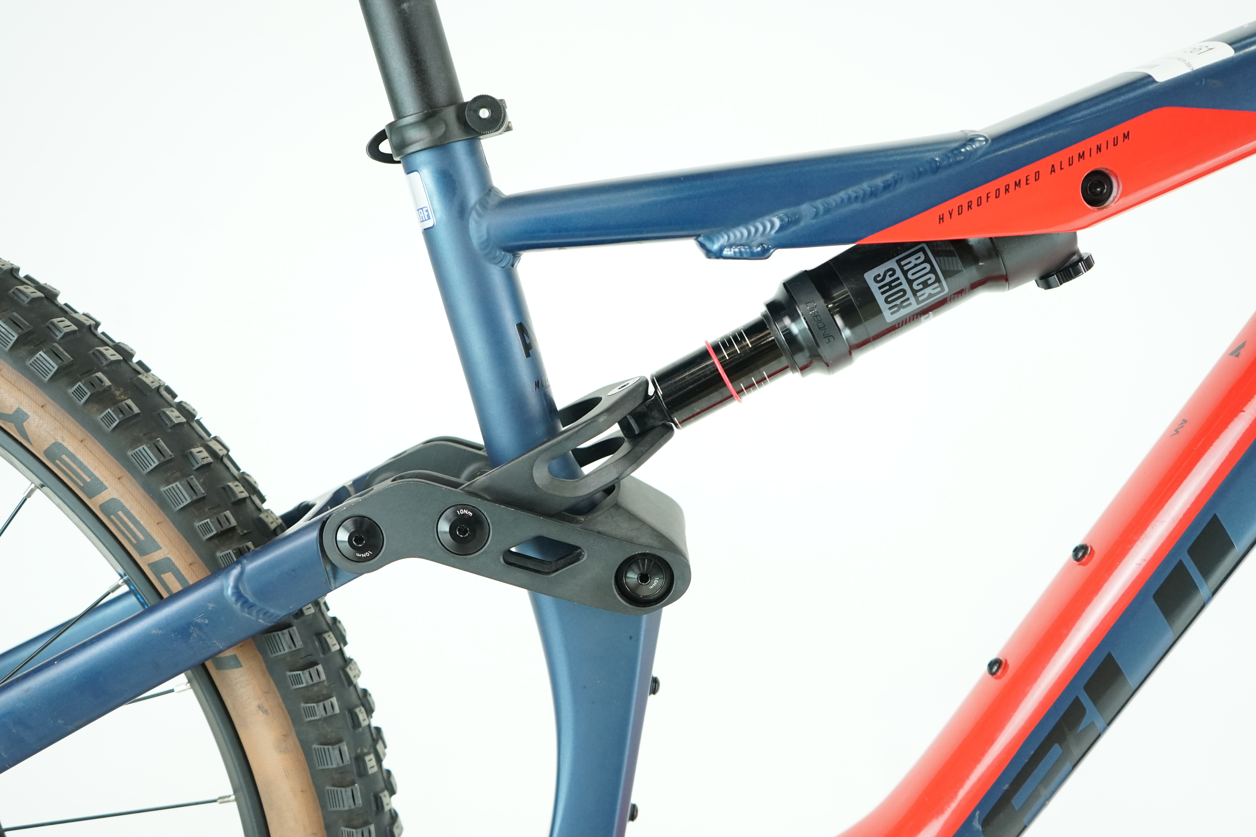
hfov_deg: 54.4
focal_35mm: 35
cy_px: 418
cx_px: 628
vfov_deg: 37.9
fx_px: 1221
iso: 2000
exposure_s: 1/200
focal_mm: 35
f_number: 4
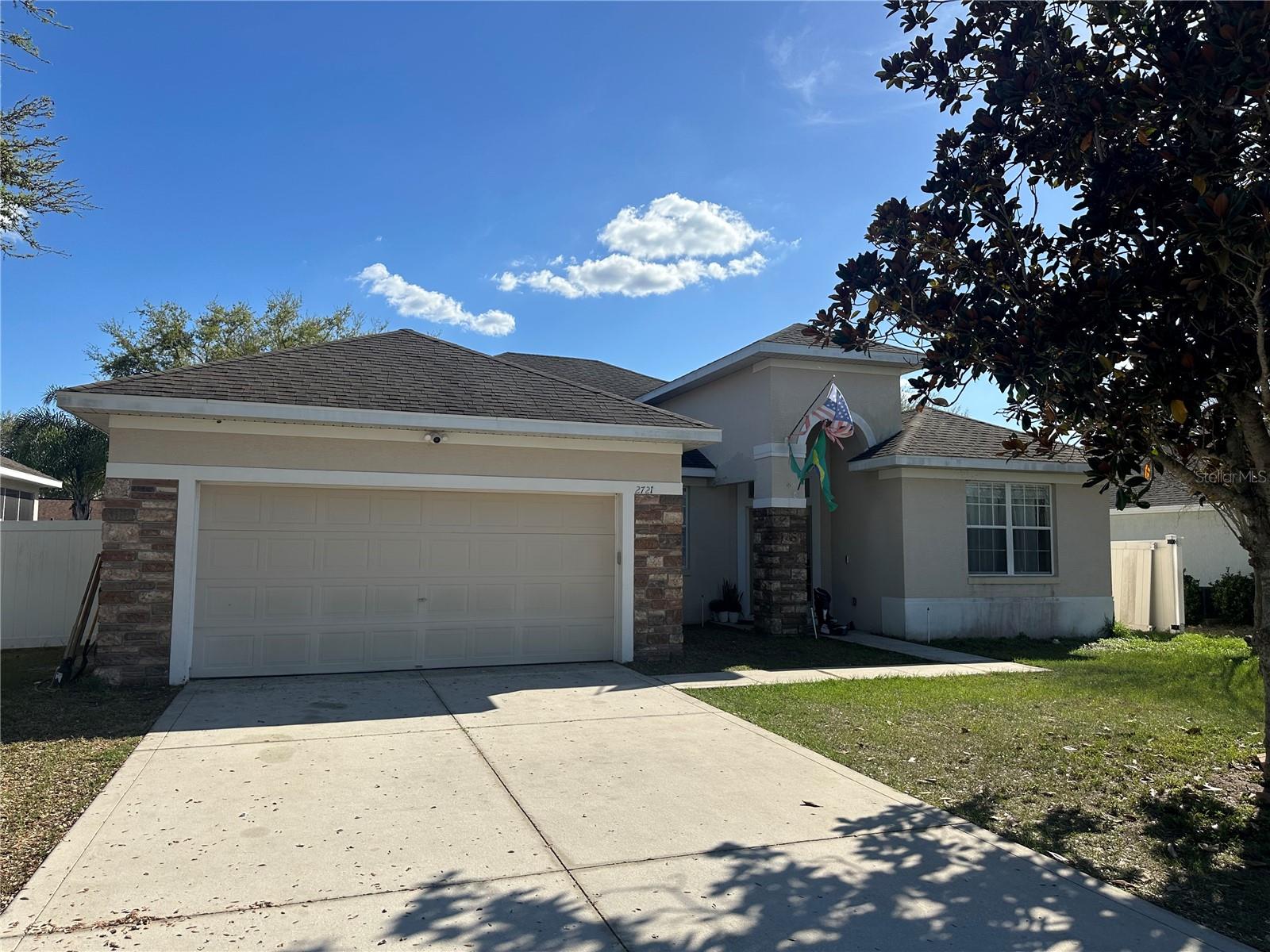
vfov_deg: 56.8
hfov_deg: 71.6
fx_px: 881
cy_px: 476
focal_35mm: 24
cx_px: 635
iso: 80
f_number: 1.78
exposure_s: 1/5263
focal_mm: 6.86
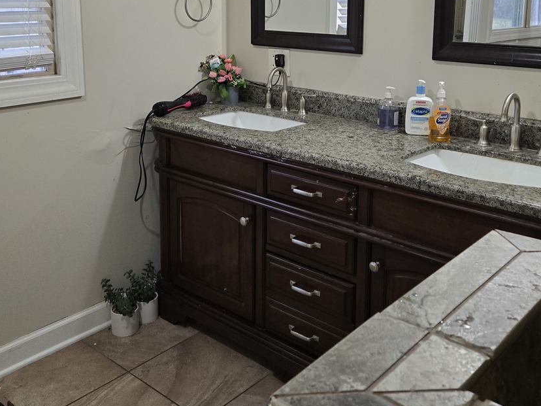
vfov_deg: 34.9
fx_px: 625
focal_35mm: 40
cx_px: 259
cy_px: 82
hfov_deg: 46.8
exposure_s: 1/120
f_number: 1.8
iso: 200
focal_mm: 5.4
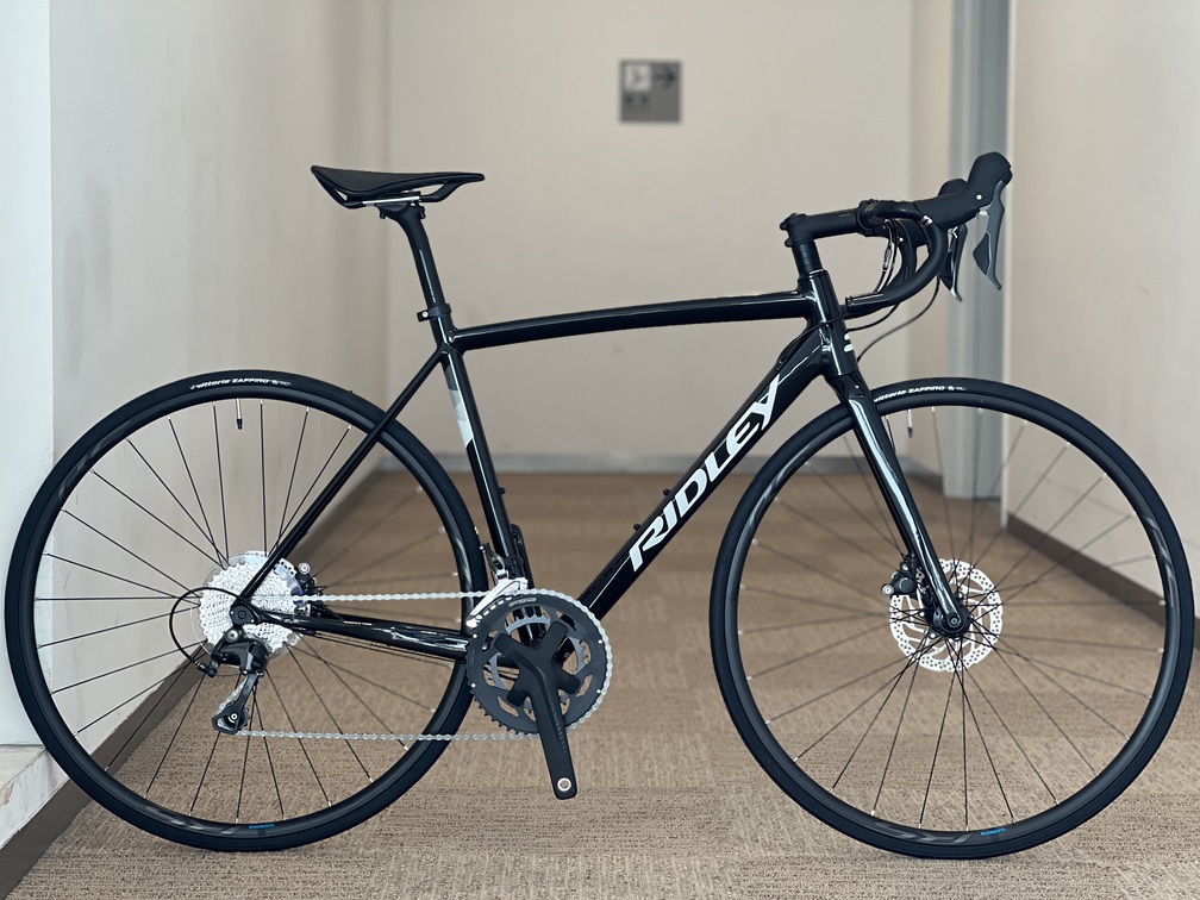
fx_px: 2669
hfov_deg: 25.3
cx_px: 600
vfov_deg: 19.1
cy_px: 450
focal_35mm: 77
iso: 200
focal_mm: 9
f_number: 2.8
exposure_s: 1/121
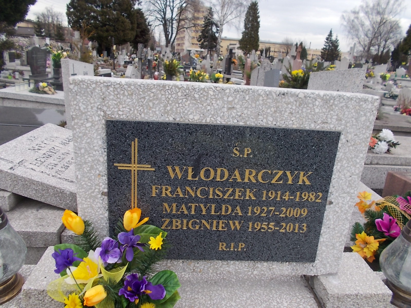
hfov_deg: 67.3
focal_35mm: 26
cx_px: 206
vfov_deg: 53.1
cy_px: 154
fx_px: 309
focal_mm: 4.6
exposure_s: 1/250
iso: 80
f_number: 3.2
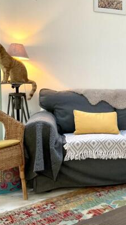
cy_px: 107
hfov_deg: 23.9
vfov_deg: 44.6
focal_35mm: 46
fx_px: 273
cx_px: 146
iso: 200
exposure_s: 1/50
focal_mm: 3
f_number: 1.8
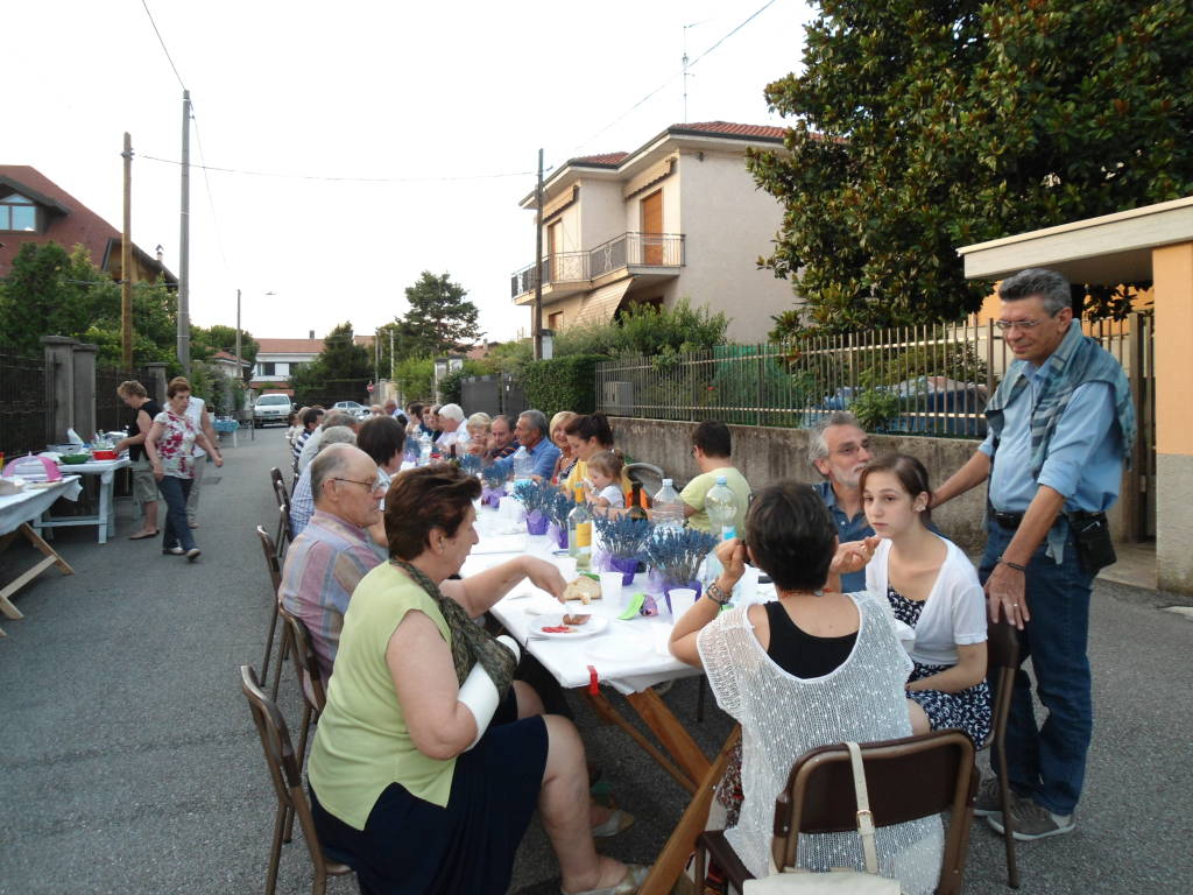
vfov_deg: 53.1
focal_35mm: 26
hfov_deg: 67.3
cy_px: 448
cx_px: 596
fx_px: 896
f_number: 2.8
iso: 100
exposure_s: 1/30
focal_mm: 4.7
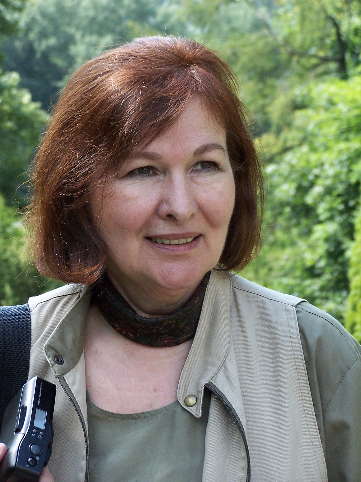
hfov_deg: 11.6
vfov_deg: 15.4
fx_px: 1780
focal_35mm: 128
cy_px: 241
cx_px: 180
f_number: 3.2
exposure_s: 1/500
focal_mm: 21.2
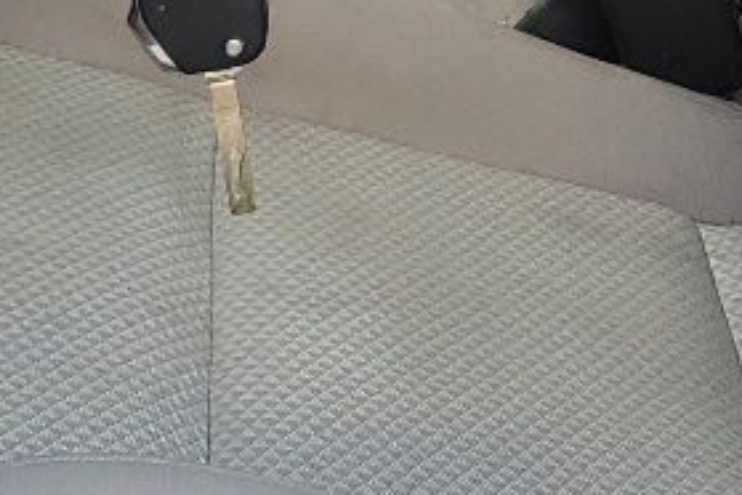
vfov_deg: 8.6
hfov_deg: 13.2
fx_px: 3194
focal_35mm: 155
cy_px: -322
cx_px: 407
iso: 50
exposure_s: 1/238
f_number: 1.5
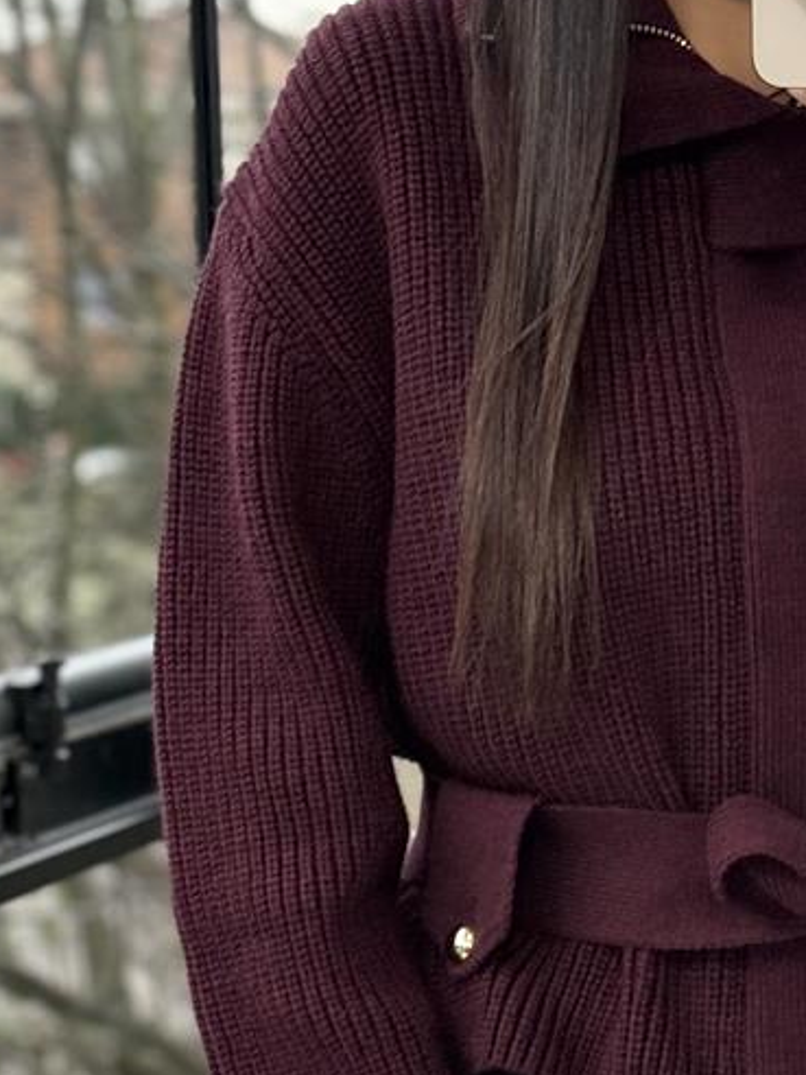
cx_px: 823
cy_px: 622
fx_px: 4036
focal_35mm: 130
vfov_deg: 15.2
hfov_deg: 11.3
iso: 160
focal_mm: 6.76
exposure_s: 1/184
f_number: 1.78
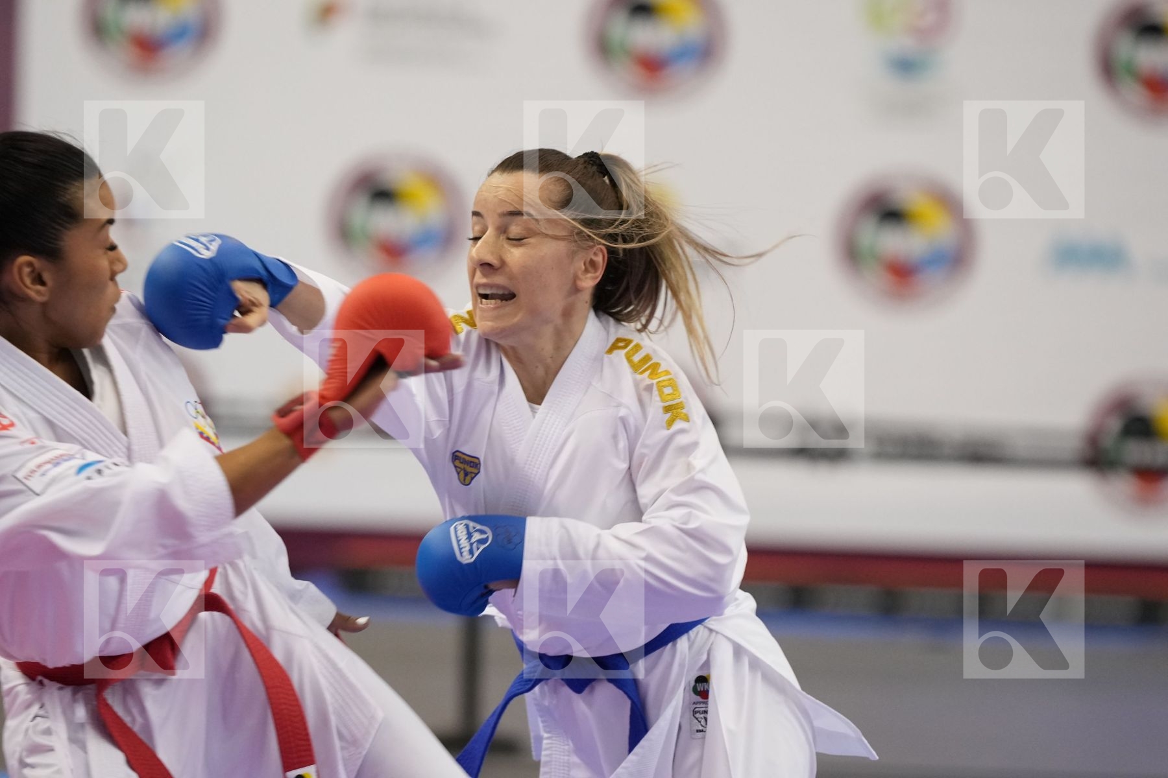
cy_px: 389
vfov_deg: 5.7
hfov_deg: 8.5
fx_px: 7883
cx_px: 584
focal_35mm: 243
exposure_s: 1/1000
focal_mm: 162
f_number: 2.8
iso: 2500
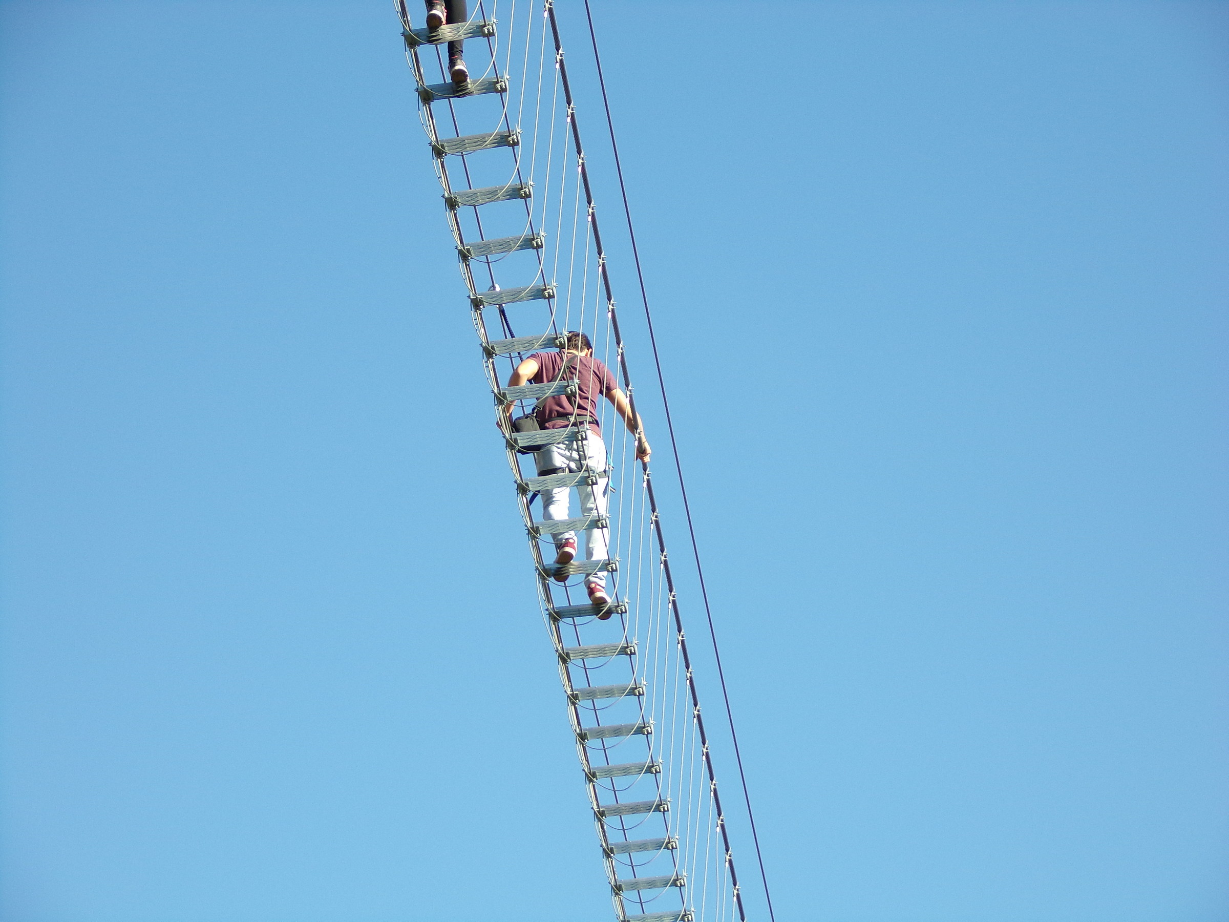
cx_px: 614
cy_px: 461
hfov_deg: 11.3
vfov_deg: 8.5
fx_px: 6213
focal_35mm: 175
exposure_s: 1/240
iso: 80
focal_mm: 31.3
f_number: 4.7
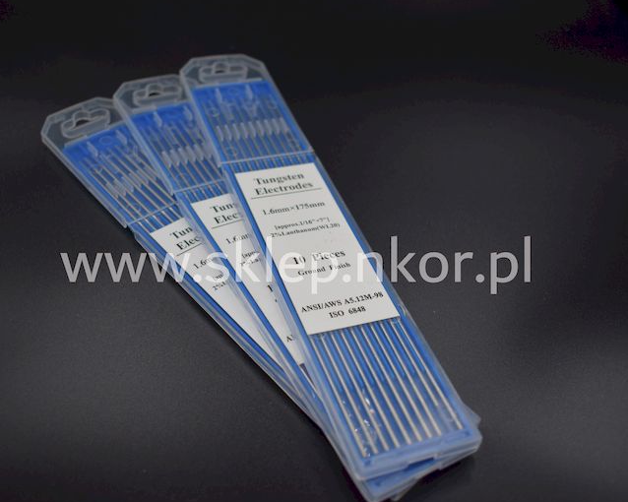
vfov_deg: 36.8
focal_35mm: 41
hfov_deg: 45.2
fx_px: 754
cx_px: 283
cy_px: 251
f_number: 3.8
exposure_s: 1/2000
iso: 640
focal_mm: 23
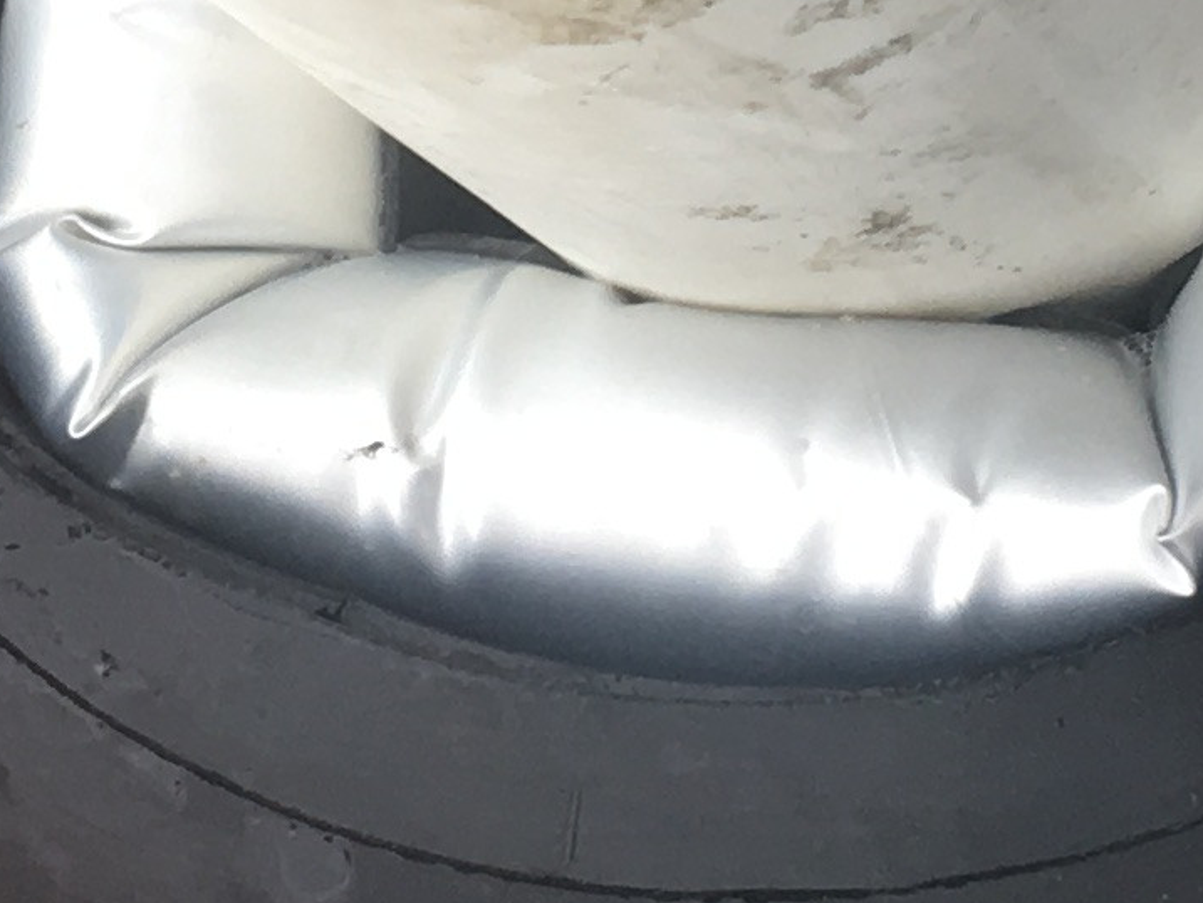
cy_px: -124
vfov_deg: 9.0
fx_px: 5666
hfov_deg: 12.1
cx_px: 379
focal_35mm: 163
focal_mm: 4.15
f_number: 2.2
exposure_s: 1/100
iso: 40
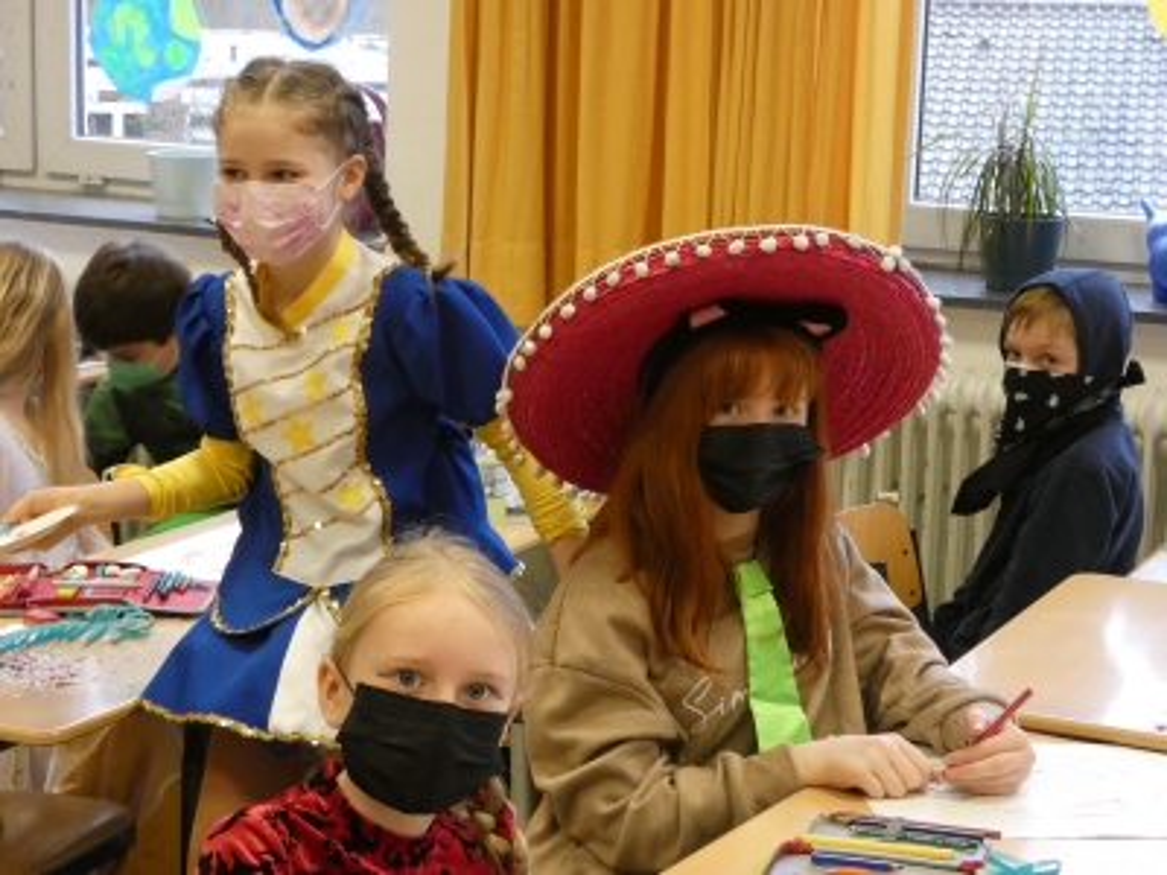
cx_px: 584
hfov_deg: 26.3
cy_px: 438
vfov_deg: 19.9
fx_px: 2495
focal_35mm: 74
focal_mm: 13.3
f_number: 4.4
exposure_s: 1/80
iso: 1000
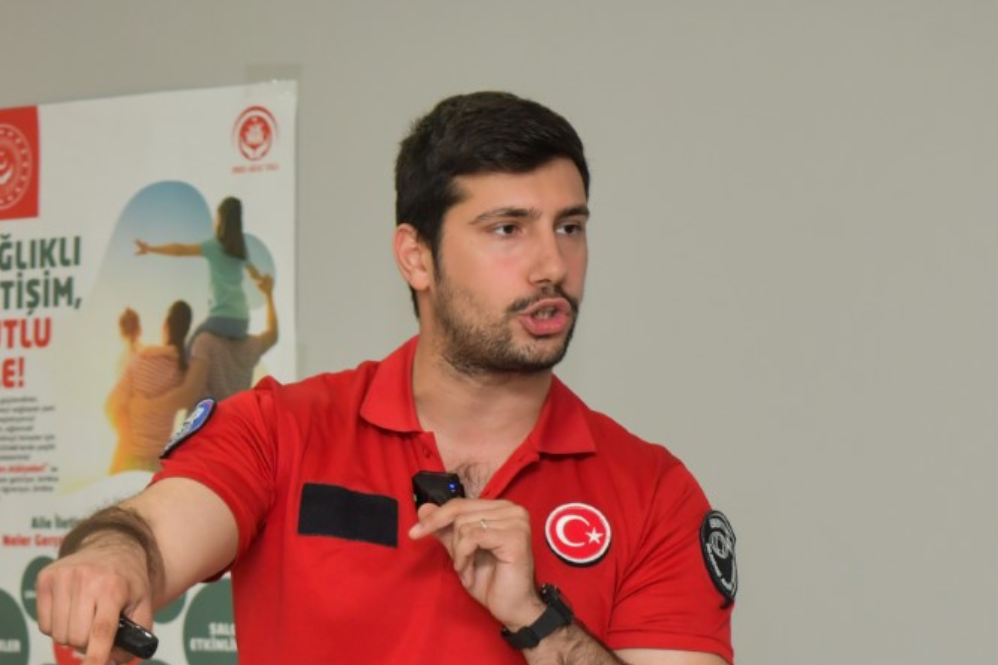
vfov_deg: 9.6
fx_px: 3909
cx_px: 63
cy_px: 771
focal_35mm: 141
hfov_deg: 14.4
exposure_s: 1/250
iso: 800
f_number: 5.6
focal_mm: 58
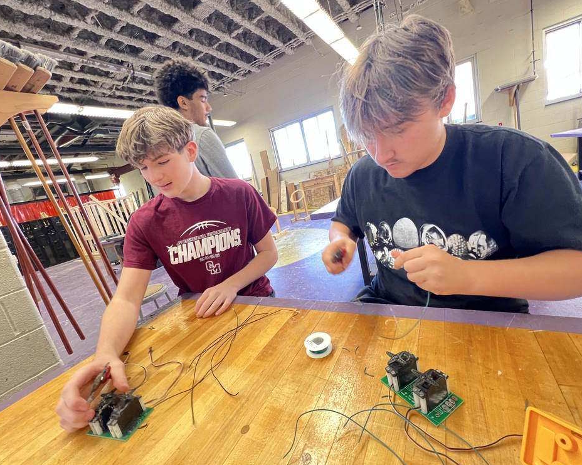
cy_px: 229
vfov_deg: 88.0
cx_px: 294
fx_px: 241
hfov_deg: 100.7
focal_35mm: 14
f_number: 1.8
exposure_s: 1/60
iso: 400
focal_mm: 1.57
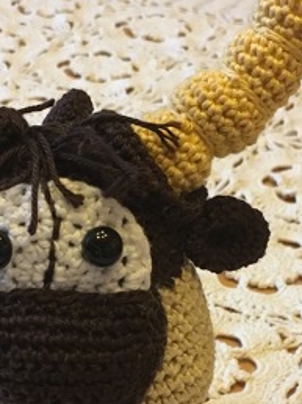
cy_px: 318
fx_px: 1049
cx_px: 117
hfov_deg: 16.4
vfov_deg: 21.5
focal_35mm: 90
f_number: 2.2
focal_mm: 4.15
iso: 200
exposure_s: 1/17
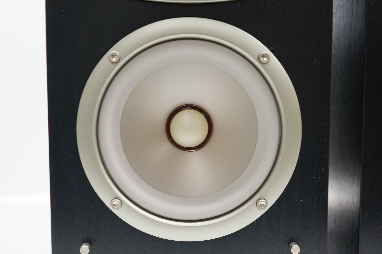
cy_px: 127
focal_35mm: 45
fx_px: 477
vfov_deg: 29.8
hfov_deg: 43.6
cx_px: 191
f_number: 2.8
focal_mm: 30
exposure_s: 1/50
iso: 100
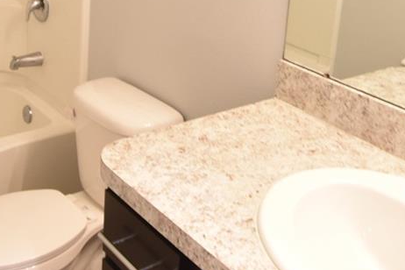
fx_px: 585
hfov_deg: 38.2
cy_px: 6
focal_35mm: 52
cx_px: 217
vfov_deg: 24.9
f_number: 3.5
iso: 800
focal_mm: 10
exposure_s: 1/15
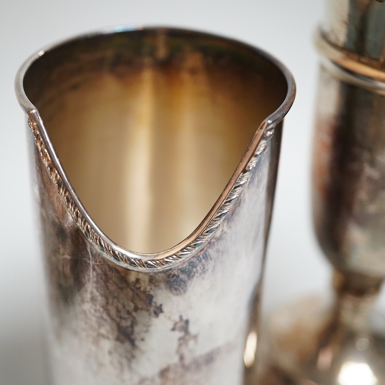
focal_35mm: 58
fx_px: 730
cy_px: 192
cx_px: 173
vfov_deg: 29.6
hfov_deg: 29.5
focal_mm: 30
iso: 2500
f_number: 5
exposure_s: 1/250
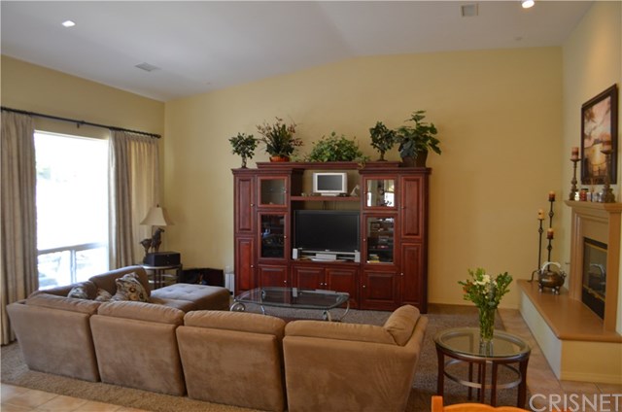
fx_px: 466
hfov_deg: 67.5
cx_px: 311
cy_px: 206
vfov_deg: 47.7
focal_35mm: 27
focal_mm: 18
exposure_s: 1/50
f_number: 3.5
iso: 800
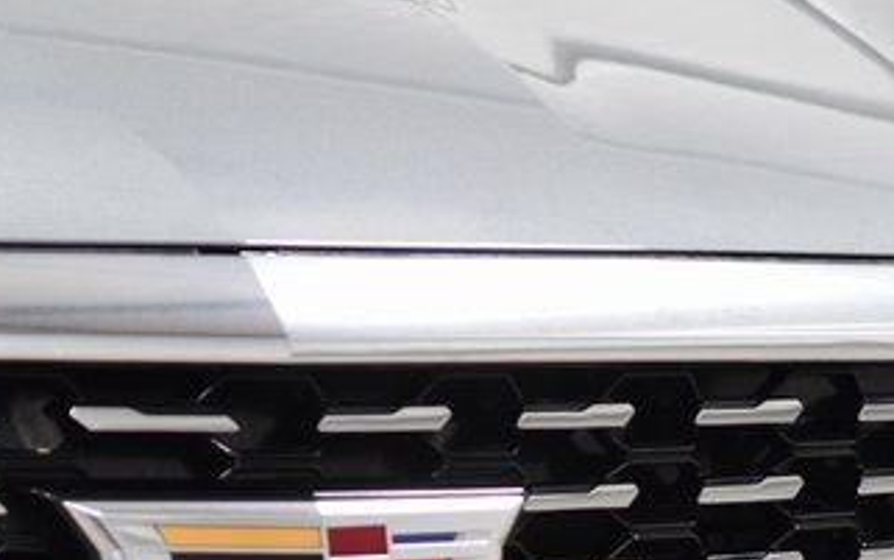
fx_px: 8313
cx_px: 231
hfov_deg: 6.2
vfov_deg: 3.8
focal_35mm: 341
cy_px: 745
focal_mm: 70
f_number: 3.5
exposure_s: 1/125
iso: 1600
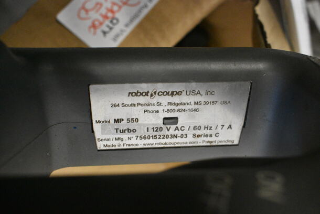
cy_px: 107
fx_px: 307
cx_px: 160
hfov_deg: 55.1
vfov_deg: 38.4
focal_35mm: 34
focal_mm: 23
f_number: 6.3
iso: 6400
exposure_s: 1/250
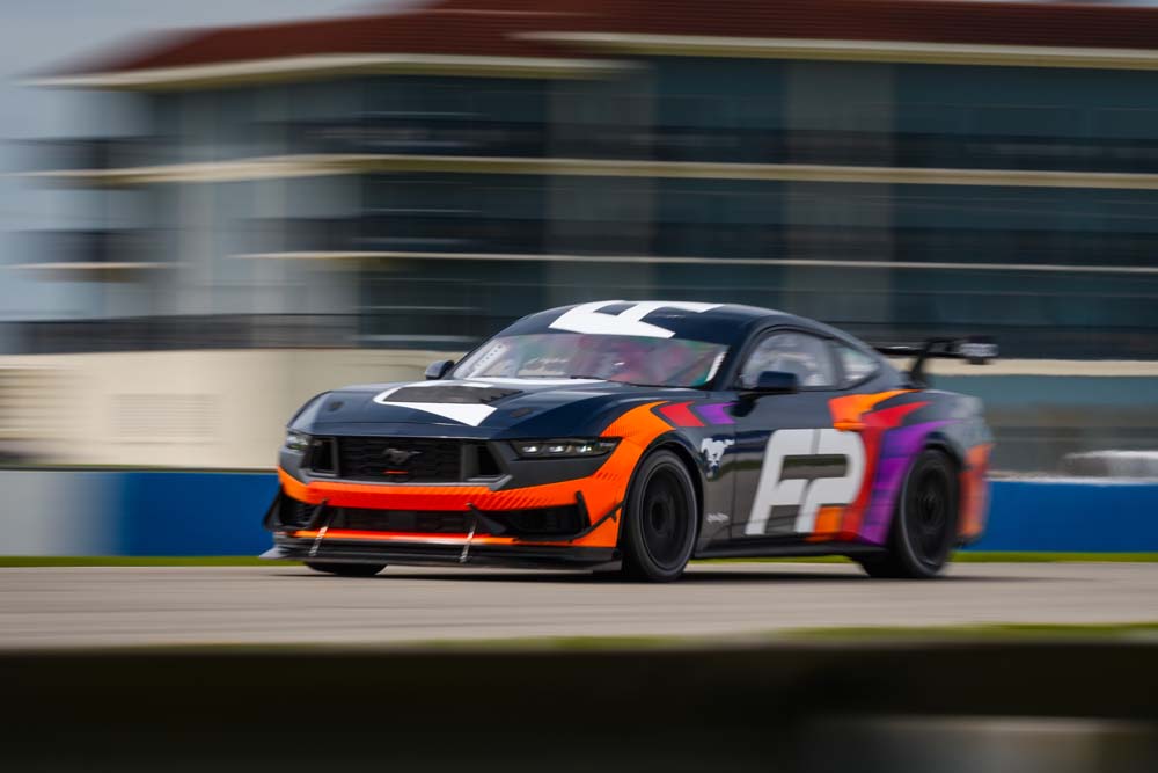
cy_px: 386
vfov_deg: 4.7
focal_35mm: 292
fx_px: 9409
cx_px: 579
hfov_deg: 7.0
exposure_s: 1/40
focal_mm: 195
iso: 100
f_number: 16
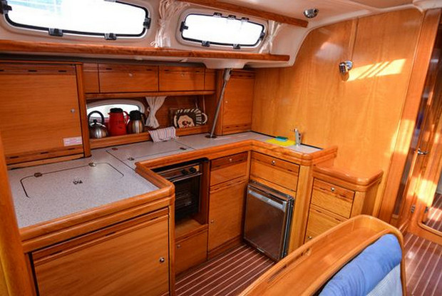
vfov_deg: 57.4
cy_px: 148
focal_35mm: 22
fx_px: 270
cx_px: 221
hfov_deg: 78.5
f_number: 5
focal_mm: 22
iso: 800
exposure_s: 1/100
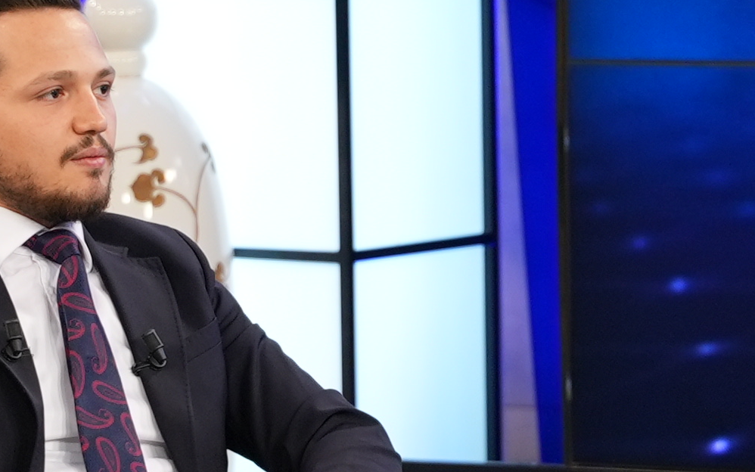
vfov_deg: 4.4
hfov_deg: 7.1
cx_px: 464
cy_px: 237
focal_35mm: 297
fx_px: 6112
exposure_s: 1/125
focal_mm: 70
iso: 800
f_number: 2.8
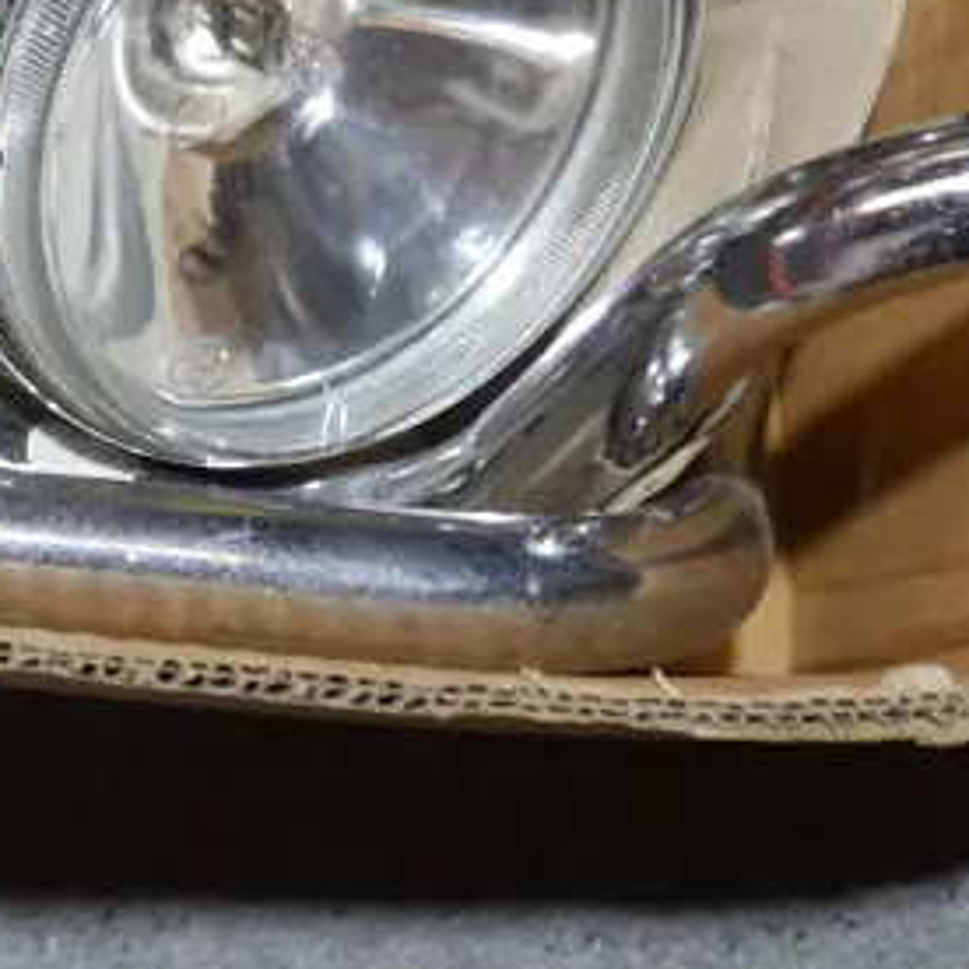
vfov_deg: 17.8
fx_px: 2914
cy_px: -240
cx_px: -327
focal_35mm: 92
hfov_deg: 17.6
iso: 400
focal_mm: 14
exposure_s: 1/60
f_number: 3.5
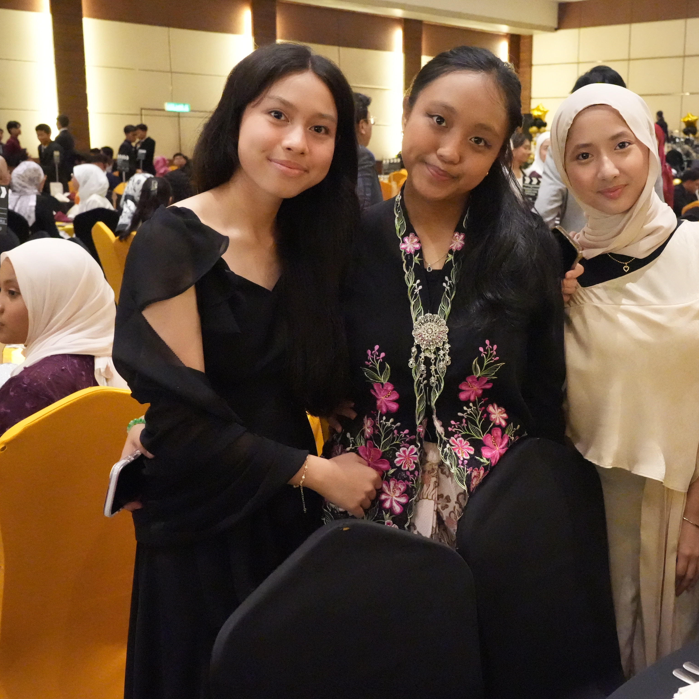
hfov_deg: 40.2
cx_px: 492
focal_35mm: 41
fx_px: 937
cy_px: 351
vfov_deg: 40.9
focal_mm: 32
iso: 32000
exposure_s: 1/100
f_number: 7.1
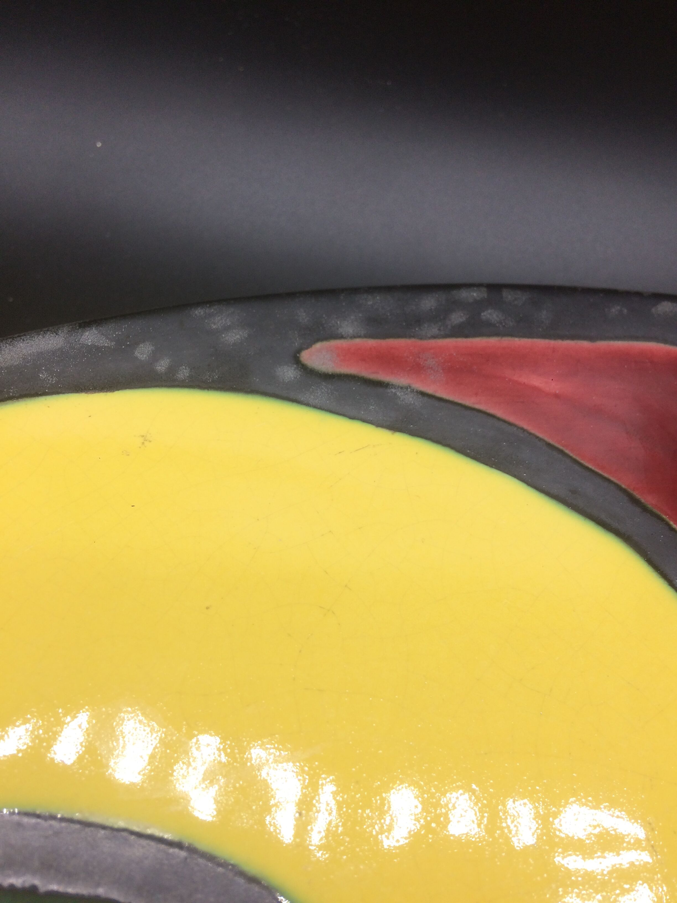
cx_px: 338
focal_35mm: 29
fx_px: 756
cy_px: 452
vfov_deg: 61.7
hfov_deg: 48.2
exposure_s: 1/100
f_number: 2.2
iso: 40
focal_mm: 4.15
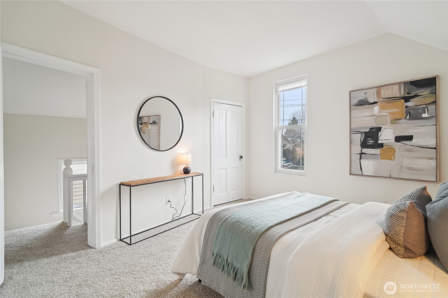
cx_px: 224
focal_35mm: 16
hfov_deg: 96.7
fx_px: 199
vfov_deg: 73.7
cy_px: 149
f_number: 8
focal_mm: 16
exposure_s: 1/125
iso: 1600
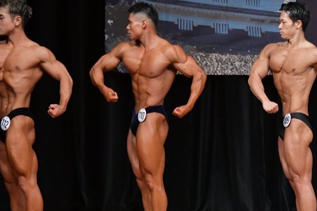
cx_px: 228
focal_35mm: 390
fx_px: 3434
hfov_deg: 5.3
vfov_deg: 3.5
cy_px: 139
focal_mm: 150
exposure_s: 1/400
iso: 5000
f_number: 5.6
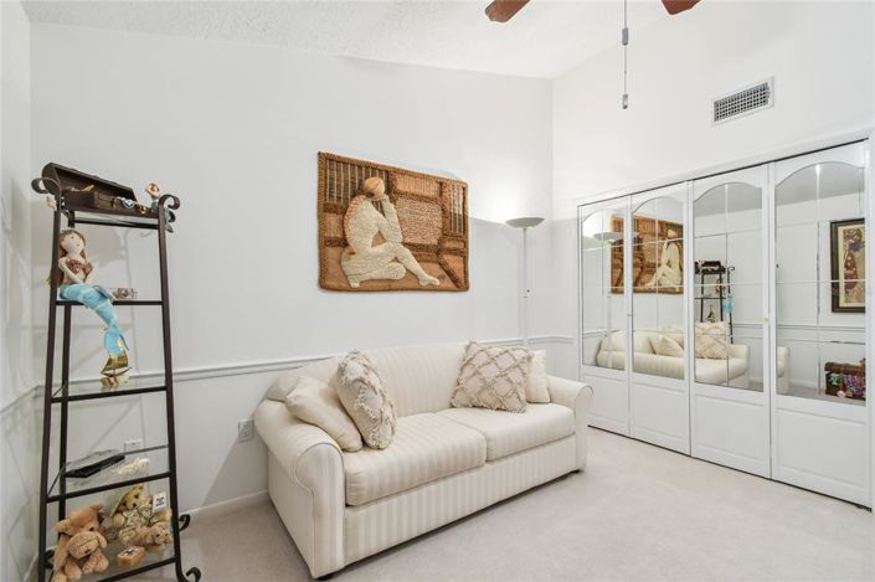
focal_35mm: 15
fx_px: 364
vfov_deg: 77.2
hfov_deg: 100.4
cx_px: 438
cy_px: 291
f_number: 7.1
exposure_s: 1/5
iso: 100
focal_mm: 10
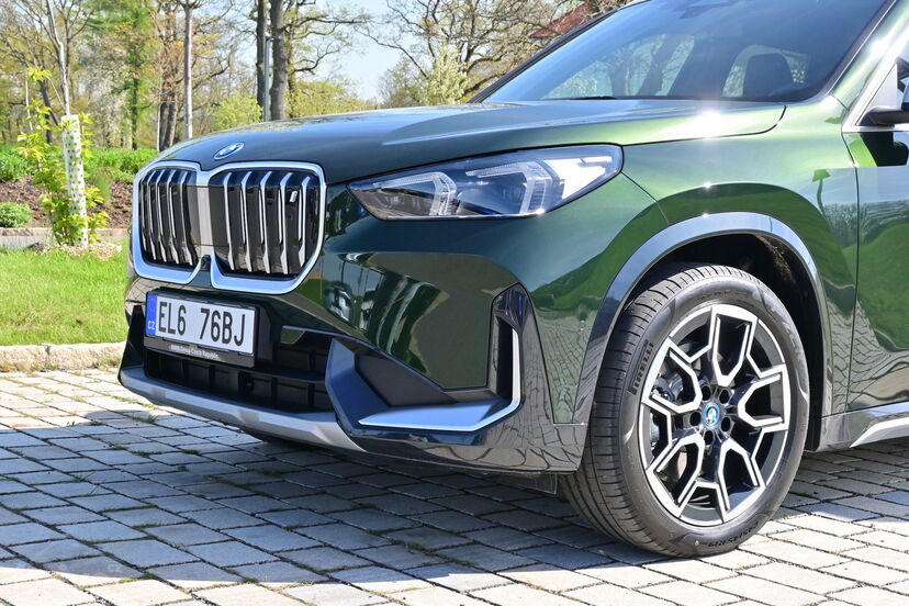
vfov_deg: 24.4
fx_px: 1401
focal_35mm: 56
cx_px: 454
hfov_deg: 35.9
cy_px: 303
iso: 800
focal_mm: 37
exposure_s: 1/500
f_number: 11
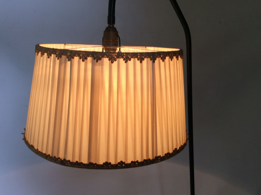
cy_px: 103
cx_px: 124
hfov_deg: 50.2
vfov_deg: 38.5
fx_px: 279
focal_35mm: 37
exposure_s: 1/33
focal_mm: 3.3
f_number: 2.4
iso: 32
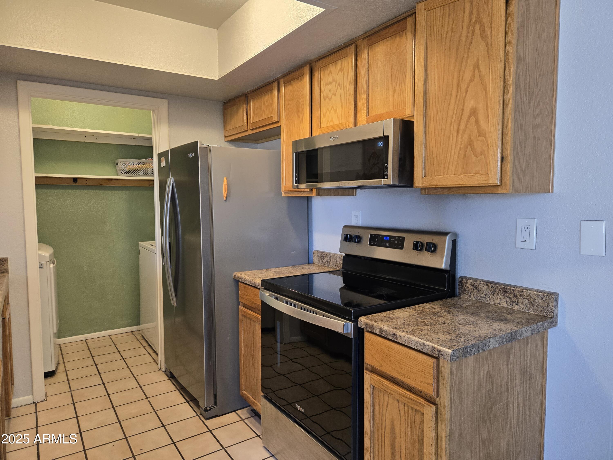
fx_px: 407
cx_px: 306
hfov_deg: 73.9
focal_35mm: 23
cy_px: 230
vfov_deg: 58.9
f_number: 1.8
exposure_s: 1/120
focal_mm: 5.4
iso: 200
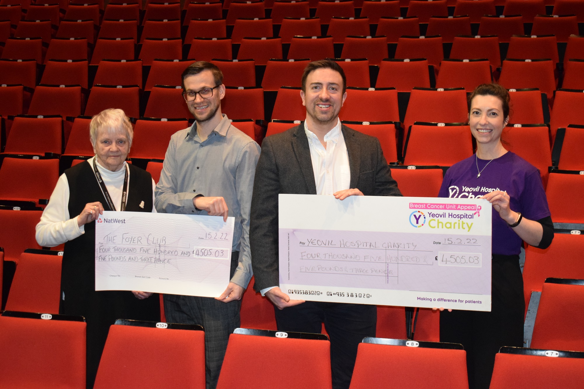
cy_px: 194
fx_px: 1022
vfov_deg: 21.6
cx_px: 292
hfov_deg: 31.9
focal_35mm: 63
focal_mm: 42
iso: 3200
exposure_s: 1/60
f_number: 5
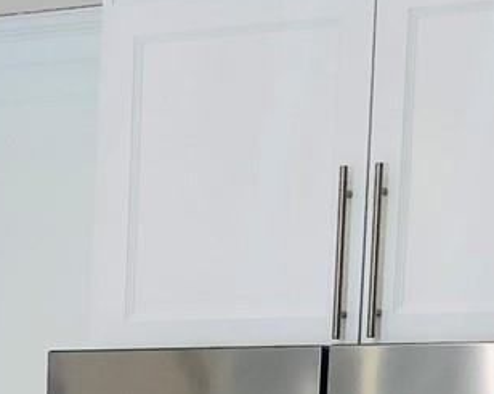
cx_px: -47
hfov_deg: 13.3
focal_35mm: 142
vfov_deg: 10.1
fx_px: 2075
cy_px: 788
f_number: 1.8
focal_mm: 3.99
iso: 40
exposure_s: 1/17
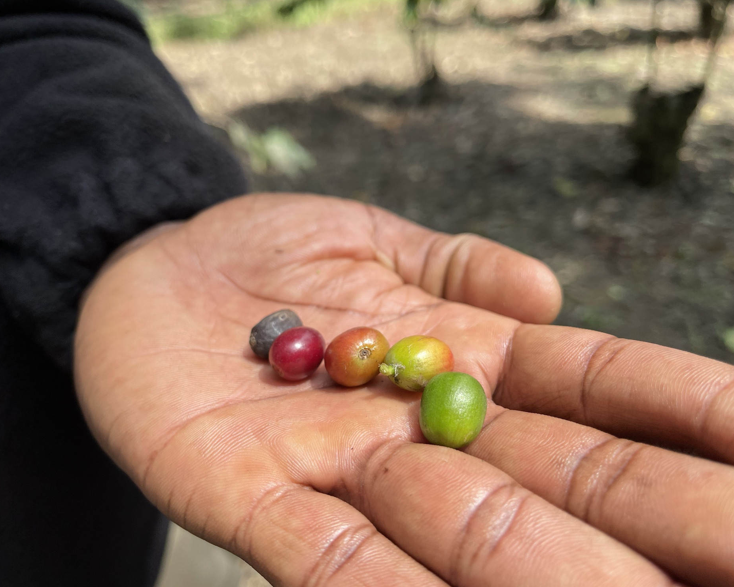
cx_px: 340
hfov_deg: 62.1
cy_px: 300
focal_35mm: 28
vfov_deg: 51.5
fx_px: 608
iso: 32
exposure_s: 1/1575
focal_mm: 5.1
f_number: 1.6
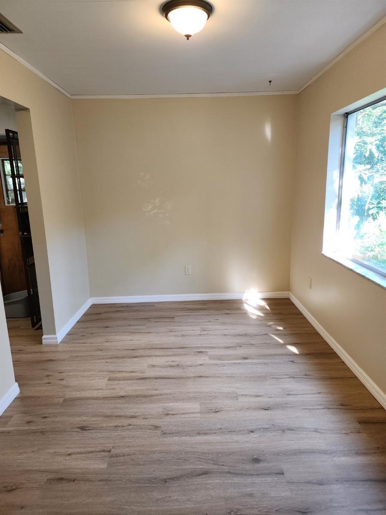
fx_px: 342
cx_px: 193
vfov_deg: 73.9
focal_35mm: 23
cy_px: 258
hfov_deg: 58.9
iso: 160
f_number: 1.8
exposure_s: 1/120
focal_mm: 6.4
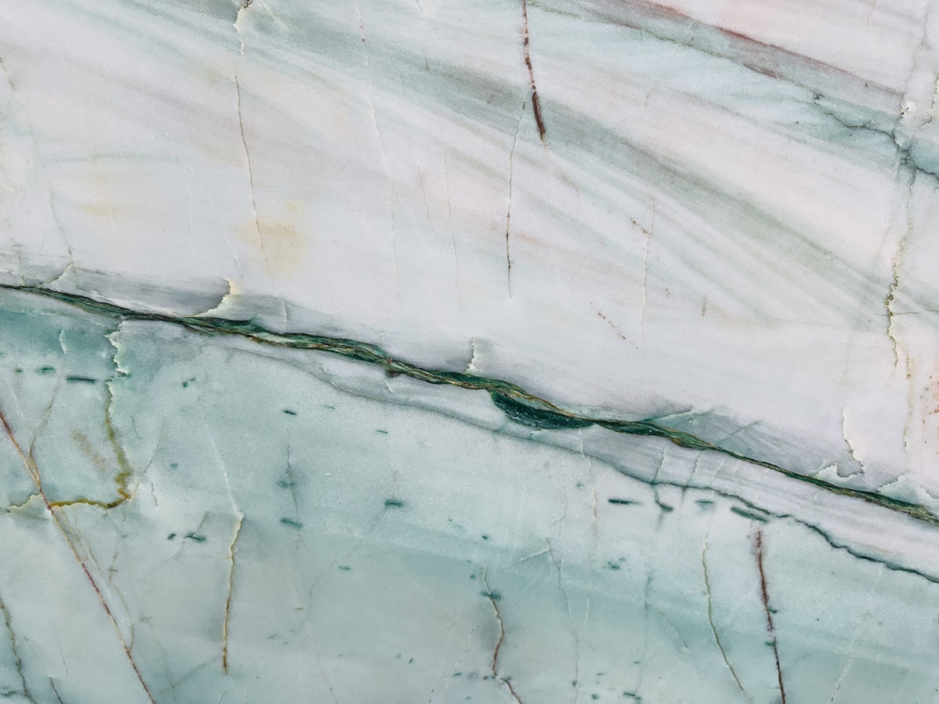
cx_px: 470
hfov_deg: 71.6
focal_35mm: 24
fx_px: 651
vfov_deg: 56.8
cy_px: 352
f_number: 1.78
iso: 125
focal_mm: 6.76
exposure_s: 1/120
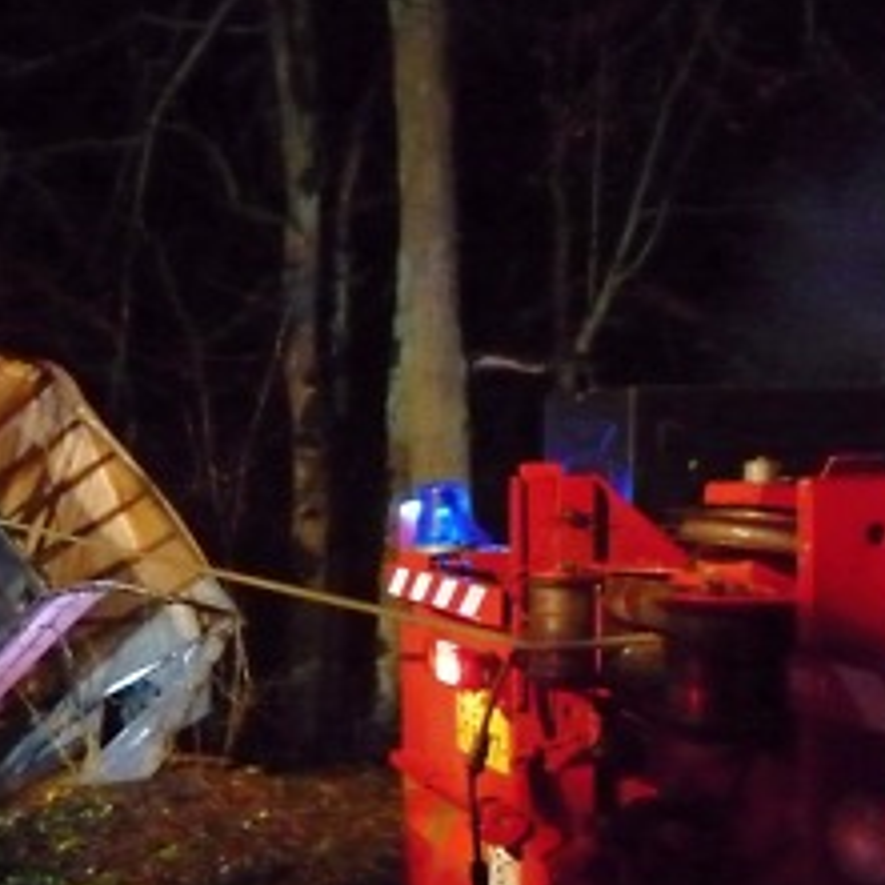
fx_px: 1157
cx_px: 144
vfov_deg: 41.7
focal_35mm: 40
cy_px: 513
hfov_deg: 39.7
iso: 800
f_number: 2.8
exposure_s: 1/8
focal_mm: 4.4
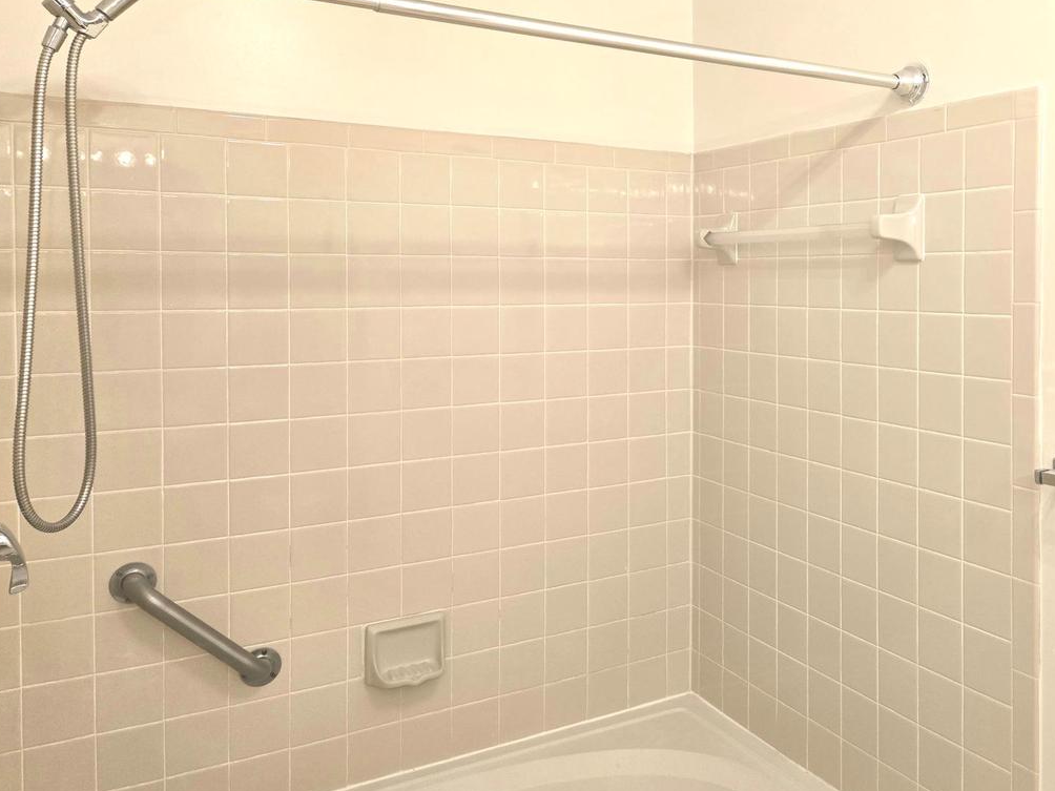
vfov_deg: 42.7
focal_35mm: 33
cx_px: 707
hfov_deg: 54.2
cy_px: 306
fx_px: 1006
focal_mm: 5.4
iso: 125
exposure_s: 1/120
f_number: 1.8
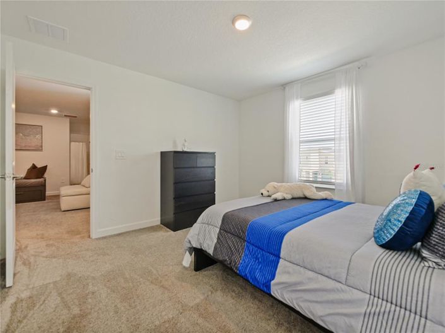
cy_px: 166
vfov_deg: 85.6
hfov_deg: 102.1
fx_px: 180
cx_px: 222
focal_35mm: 14
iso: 800
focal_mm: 7
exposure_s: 1/60
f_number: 4
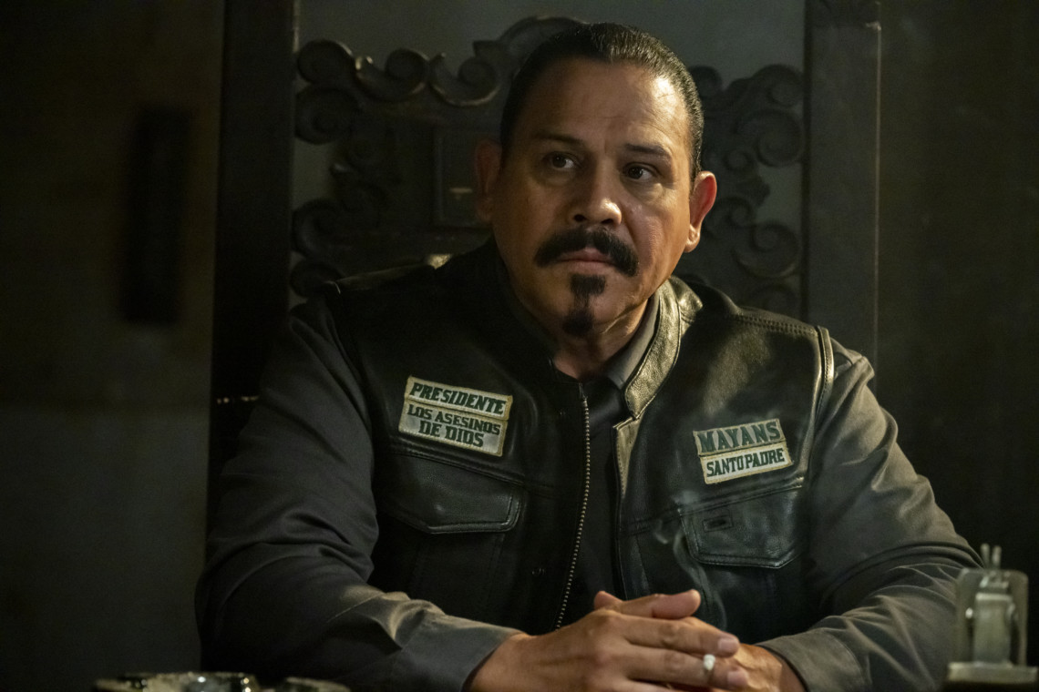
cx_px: 520
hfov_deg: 11.1
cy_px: 346
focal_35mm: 185
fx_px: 5339
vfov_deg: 7.4
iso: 6400
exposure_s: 1/100
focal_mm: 185
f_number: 4.5
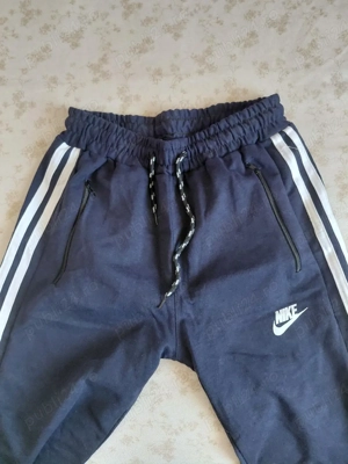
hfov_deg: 54.9
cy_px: 232
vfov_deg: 69.4
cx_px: 174
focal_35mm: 25
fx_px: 335
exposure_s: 1/24
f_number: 1.8
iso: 500
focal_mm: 4.69
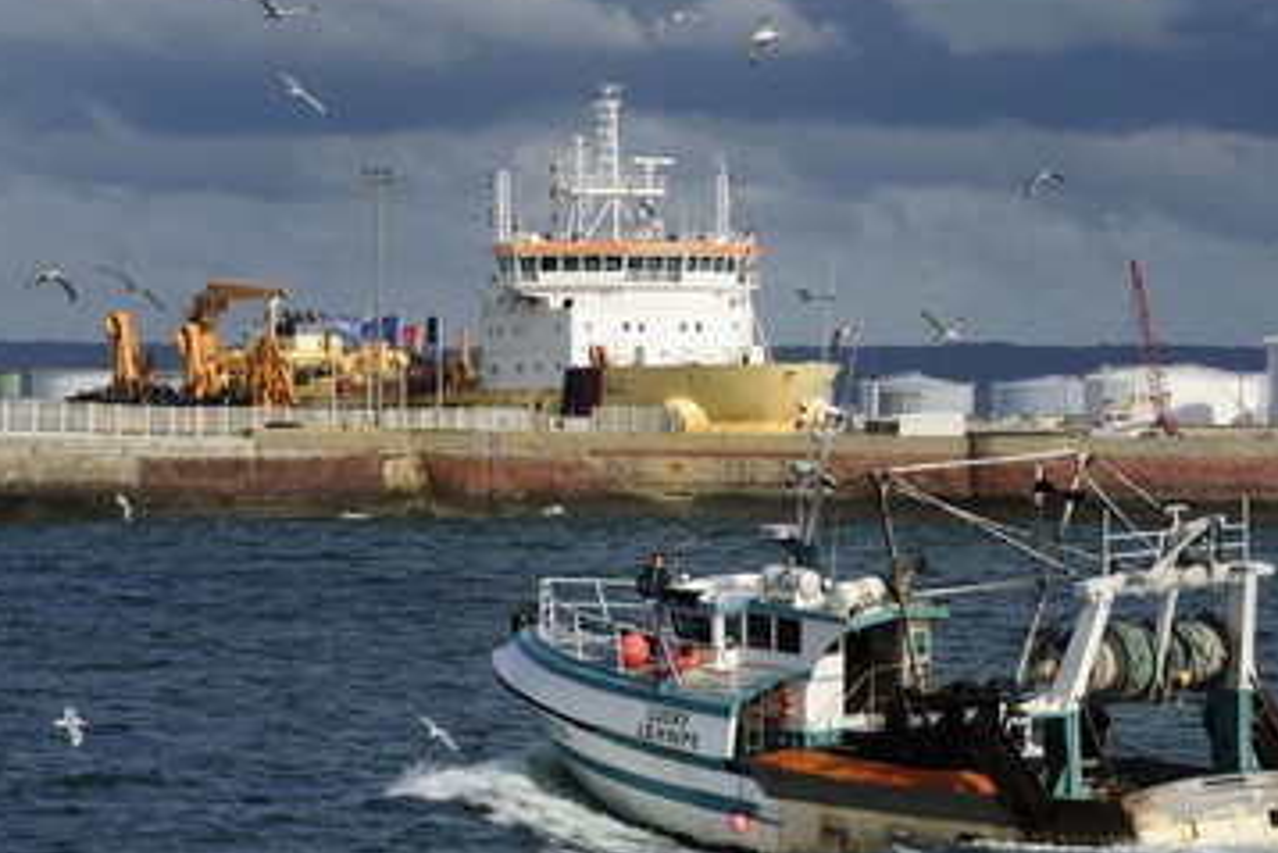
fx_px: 6250
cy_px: 475
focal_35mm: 176
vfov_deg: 7.8
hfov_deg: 11.7
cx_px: 728
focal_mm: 150
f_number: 10
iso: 200
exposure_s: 1/400
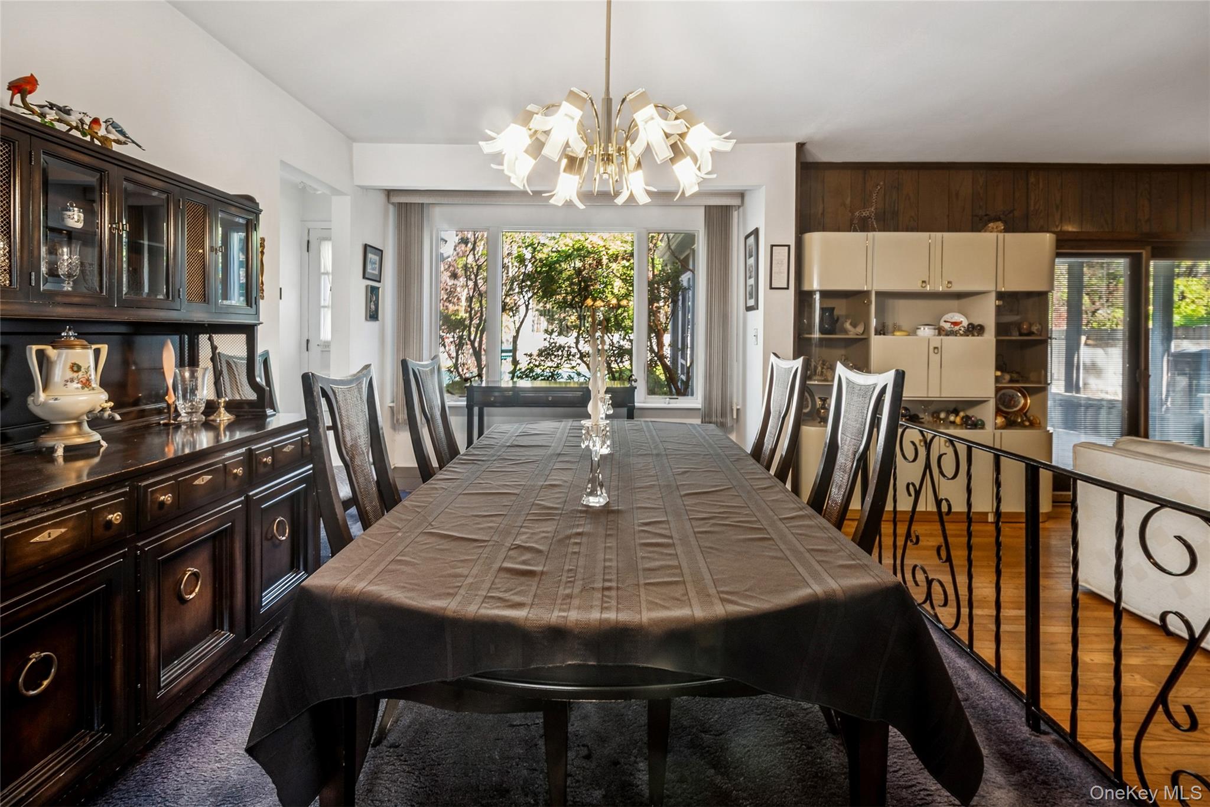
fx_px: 504
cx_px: 605
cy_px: 404
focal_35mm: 15
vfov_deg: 77.3
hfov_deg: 100.4
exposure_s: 1/1.67
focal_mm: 10
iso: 100
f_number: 11
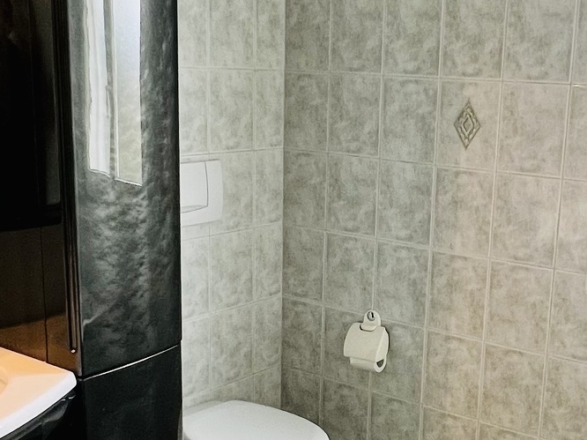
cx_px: 378
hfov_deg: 37.9
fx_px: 848
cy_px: 283
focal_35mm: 50
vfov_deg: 28.9
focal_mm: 1.57
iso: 125
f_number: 1.8
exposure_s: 1/50
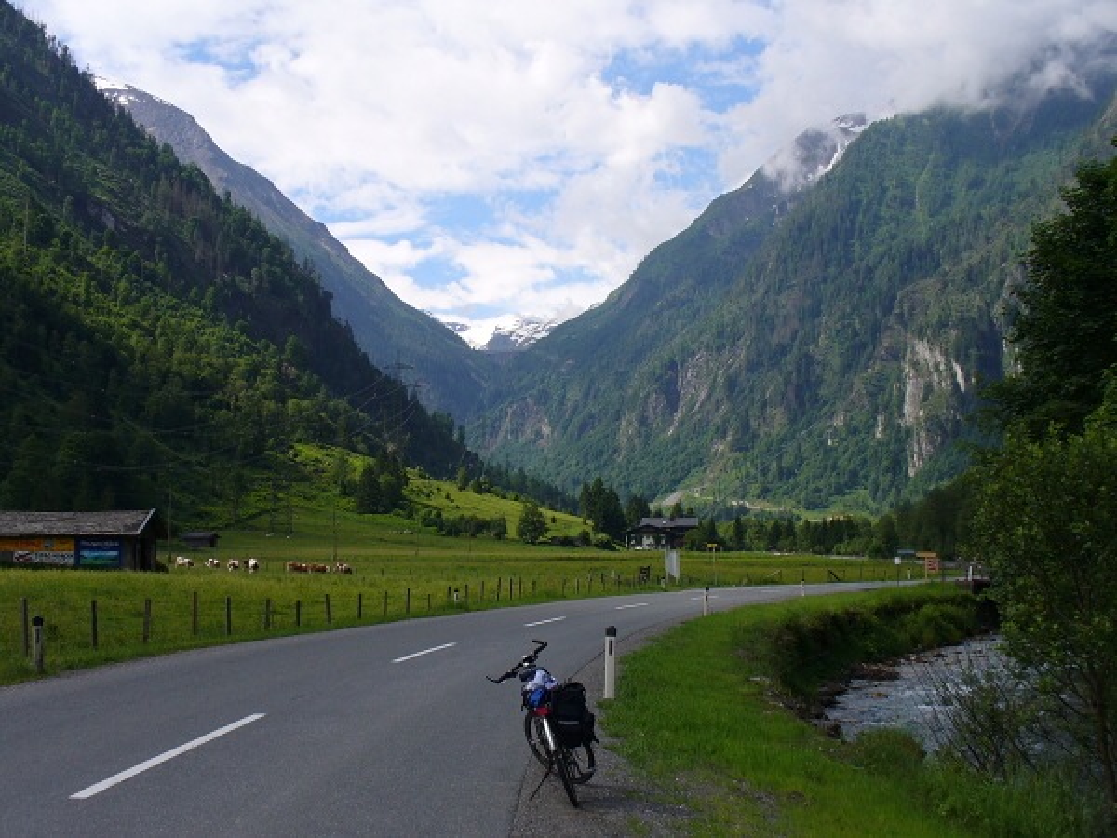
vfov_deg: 30.3
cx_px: 558
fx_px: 1549
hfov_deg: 39.7
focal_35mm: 48
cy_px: 419
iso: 80
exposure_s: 1/320
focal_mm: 7.9
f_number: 6
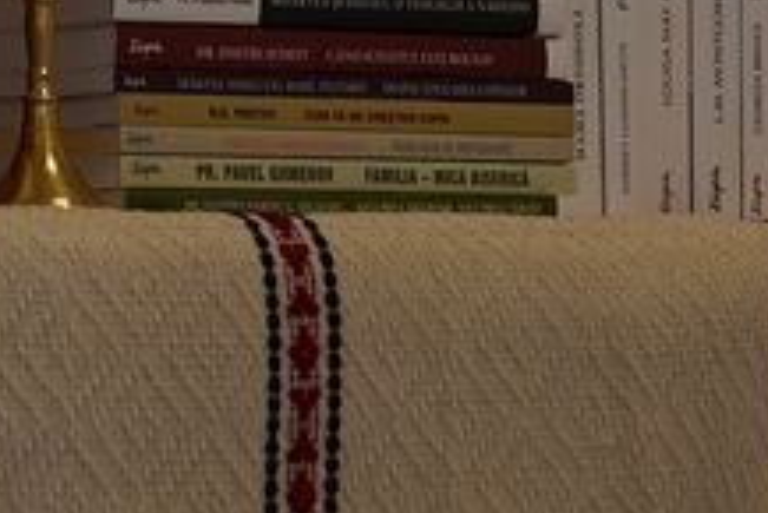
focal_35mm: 298
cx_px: -524
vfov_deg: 4.6
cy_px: -4
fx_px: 6361
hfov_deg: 6.8
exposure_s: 1/100
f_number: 4
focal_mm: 40
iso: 250
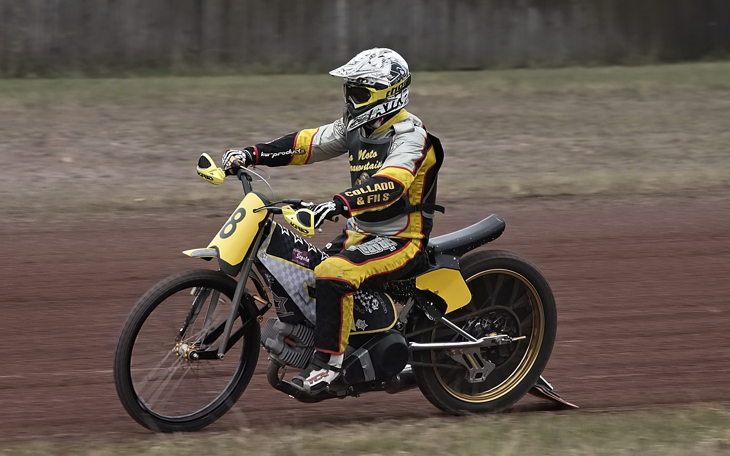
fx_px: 8534
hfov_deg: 4.9
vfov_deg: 3.1
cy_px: 239
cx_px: 365
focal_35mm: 429
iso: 400
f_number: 9
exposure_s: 1/320
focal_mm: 280
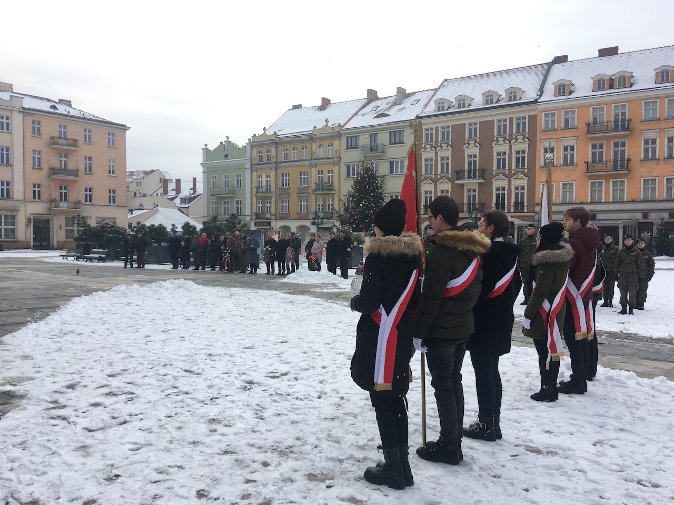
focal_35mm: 29
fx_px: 565
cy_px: 252
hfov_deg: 61.7
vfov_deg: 48.2
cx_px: 337
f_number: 2.2
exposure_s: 1/663
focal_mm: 4.15
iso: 25
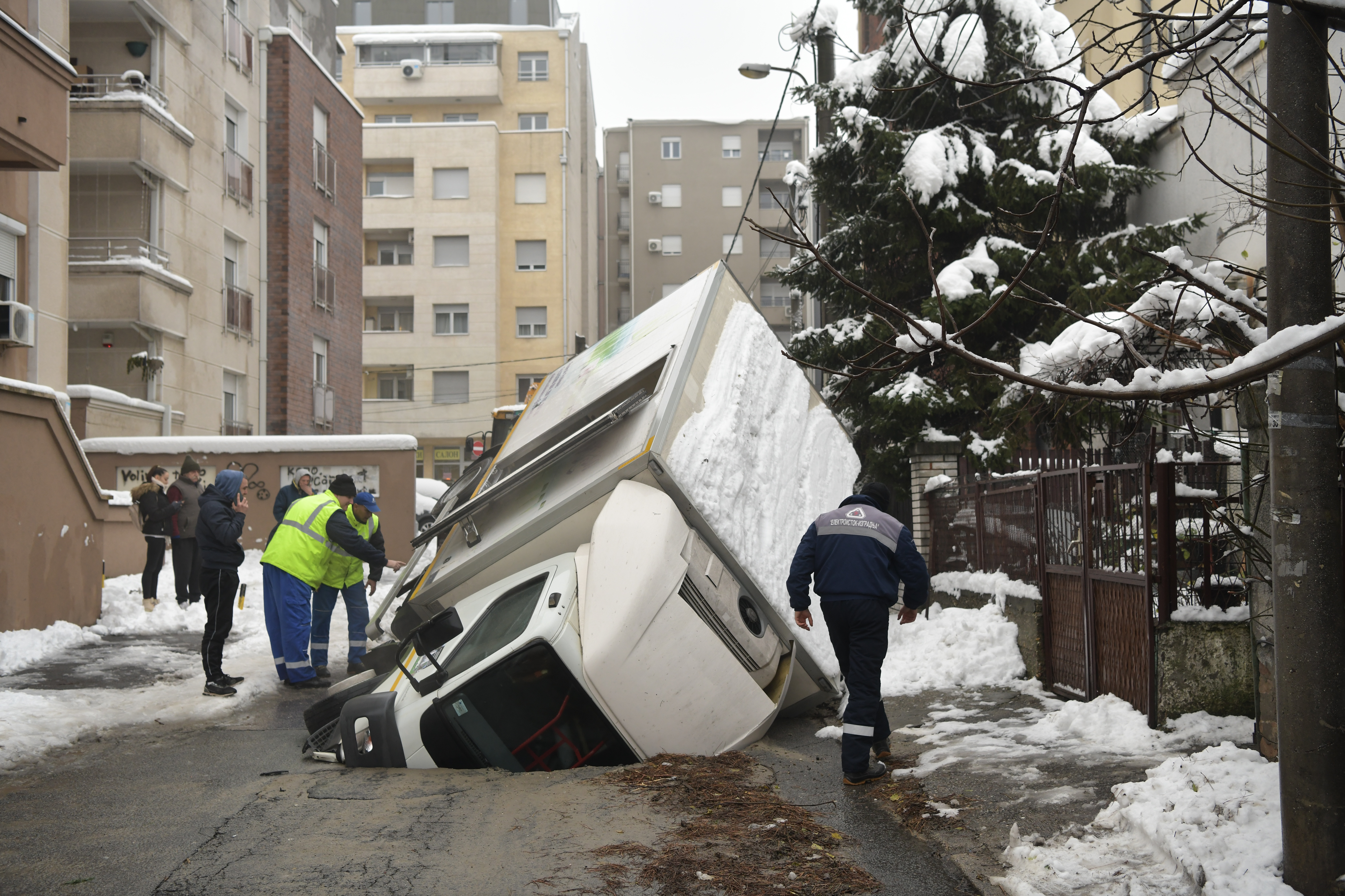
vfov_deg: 33.4
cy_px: 448
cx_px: 672
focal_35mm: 40
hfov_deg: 48.5
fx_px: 1494
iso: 800
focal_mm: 40
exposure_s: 1/500
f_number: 4
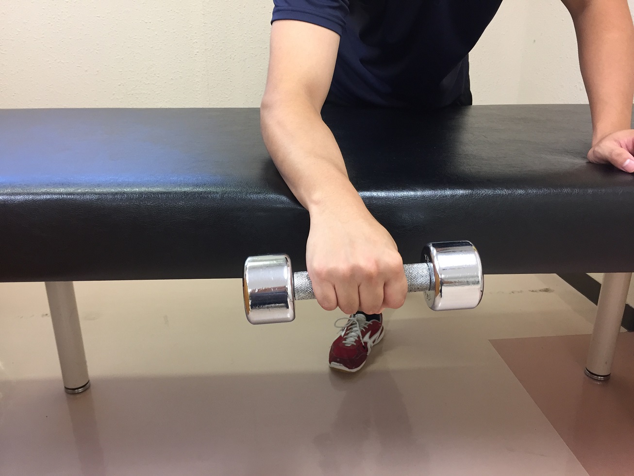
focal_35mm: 29
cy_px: 238
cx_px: 317
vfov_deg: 48.2
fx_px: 531
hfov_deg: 61.7
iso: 100
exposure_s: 1/30
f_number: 2.2
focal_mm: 4.15
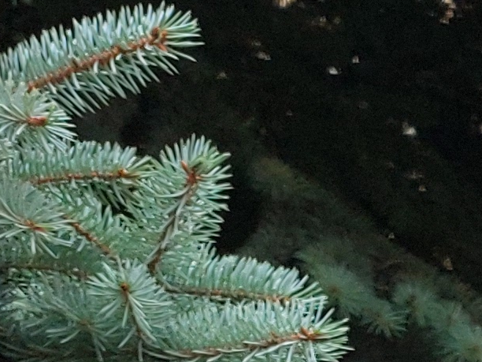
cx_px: 1539
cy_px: 1027
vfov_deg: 7.1
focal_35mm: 189
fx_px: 2632
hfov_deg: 8.4
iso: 40
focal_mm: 5.23
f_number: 1.8
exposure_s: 1/100
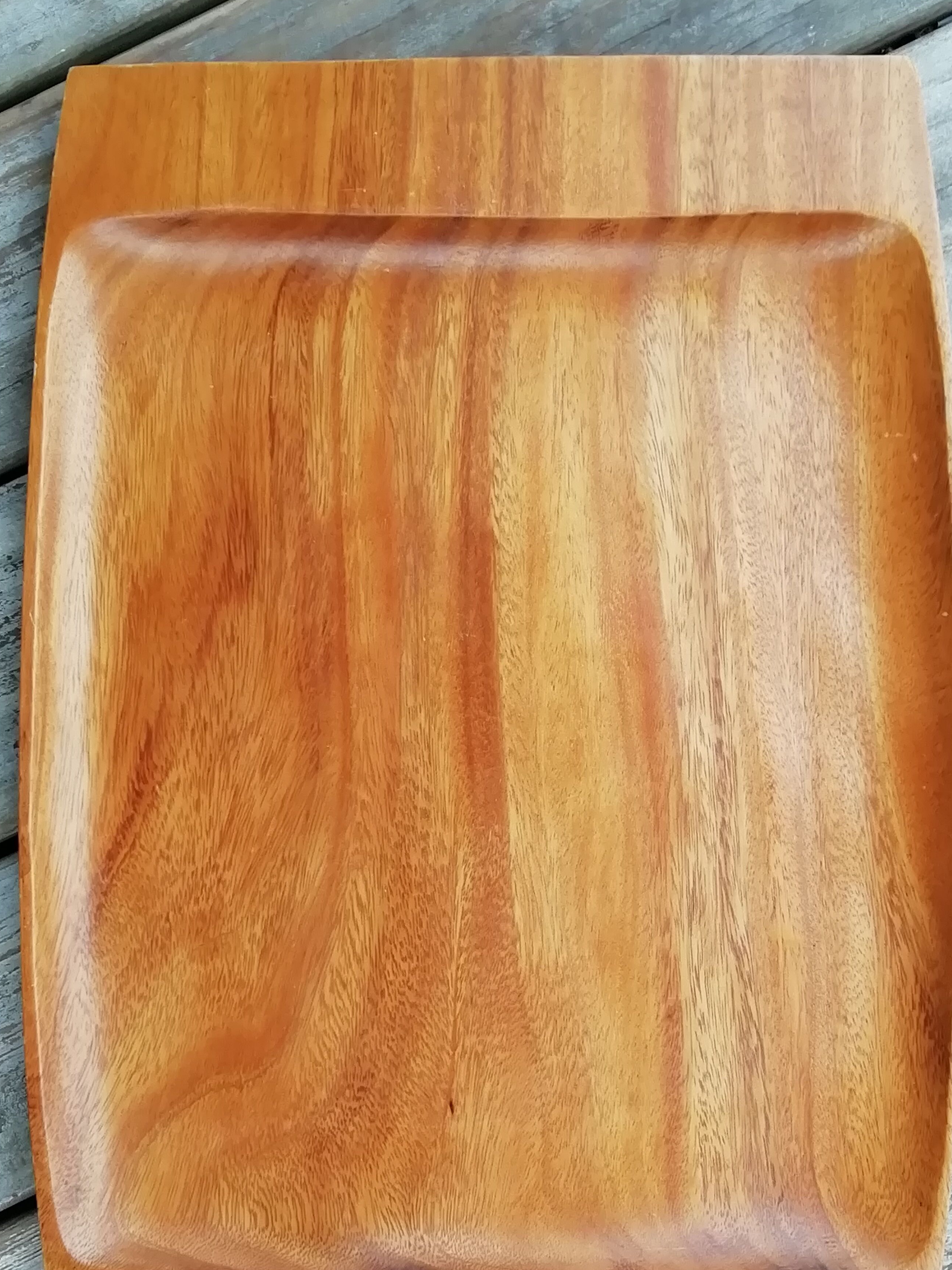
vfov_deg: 35.5
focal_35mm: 54
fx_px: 1980
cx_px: 508
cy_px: 735
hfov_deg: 27.0
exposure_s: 1/100
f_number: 2.2
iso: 64
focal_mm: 3.21
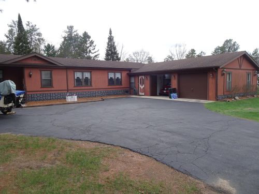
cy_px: 97
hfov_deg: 71.6
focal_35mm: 24
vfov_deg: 56.8
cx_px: 130
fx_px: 180
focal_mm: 4.1
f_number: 3.5
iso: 80
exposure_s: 1/400
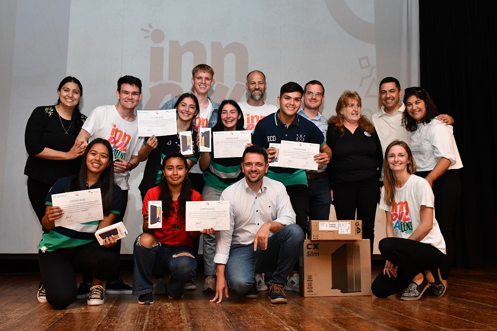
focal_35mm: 39
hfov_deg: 49.6
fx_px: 538
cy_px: 166
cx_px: 248
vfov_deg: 34.2
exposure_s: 1/60
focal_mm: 26
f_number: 9
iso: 2500
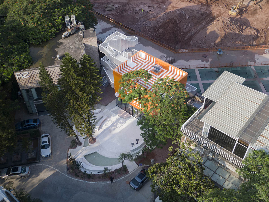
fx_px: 303
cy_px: 101
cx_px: 134
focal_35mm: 39
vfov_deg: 36.8
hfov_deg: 47.9
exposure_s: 1/240
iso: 100
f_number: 3.4
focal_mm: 6.77
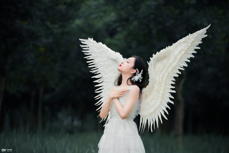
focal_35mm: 200
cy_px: 76
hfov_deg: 10.3
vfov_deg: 6.9
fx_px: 1273
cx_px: 114
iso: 200
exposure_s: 1/800
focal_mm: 200
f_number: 3.5
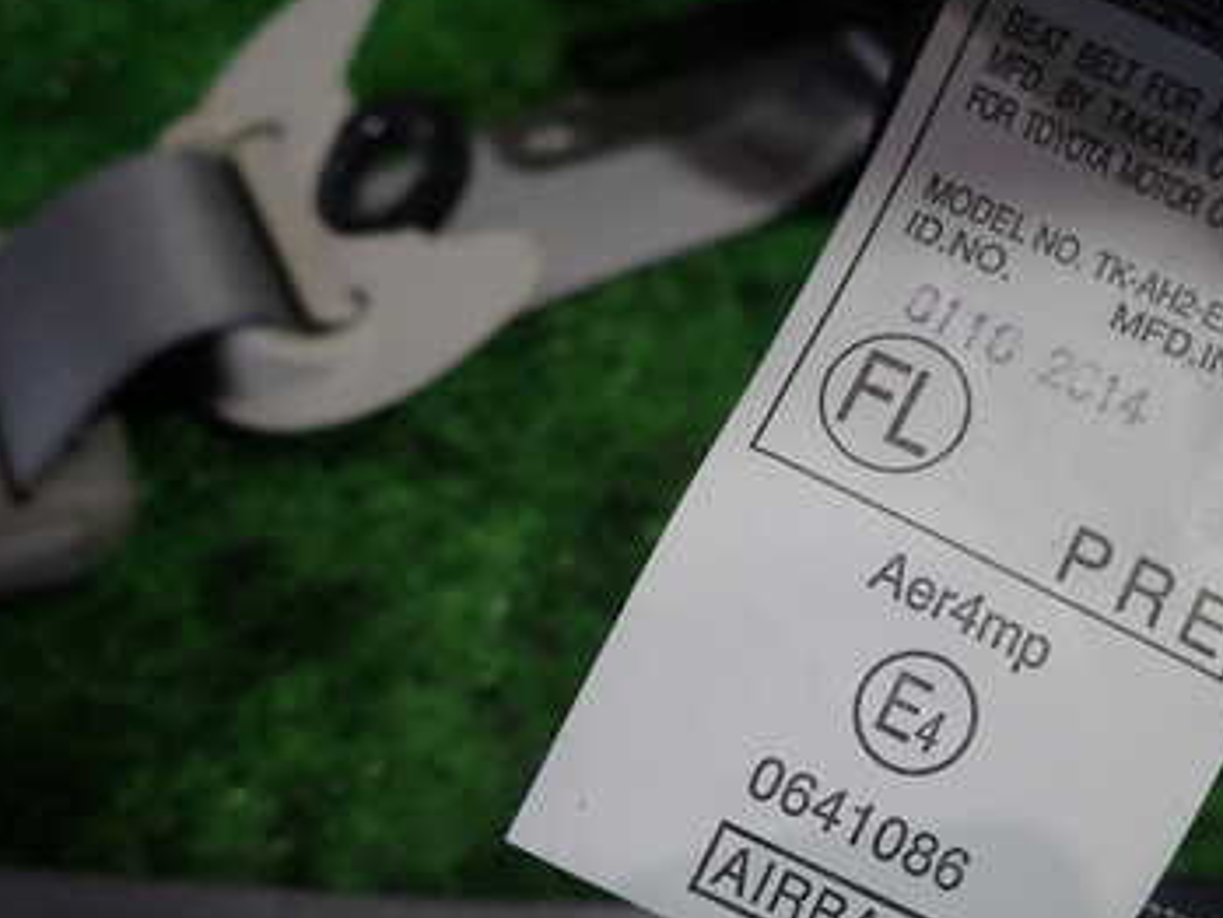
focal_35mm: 43
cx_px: 953
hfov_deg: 42.2
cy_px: 512
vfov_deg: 33.6
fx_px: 1520
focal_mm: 4.5
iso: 100
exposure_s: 1/60
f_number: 2
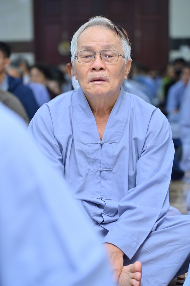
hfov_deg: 11.4
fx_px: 951
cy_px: 143
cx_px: 95
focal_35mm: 120
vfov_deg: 17.1
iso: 1000
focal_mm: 120
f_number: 4.5
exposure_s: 1/125
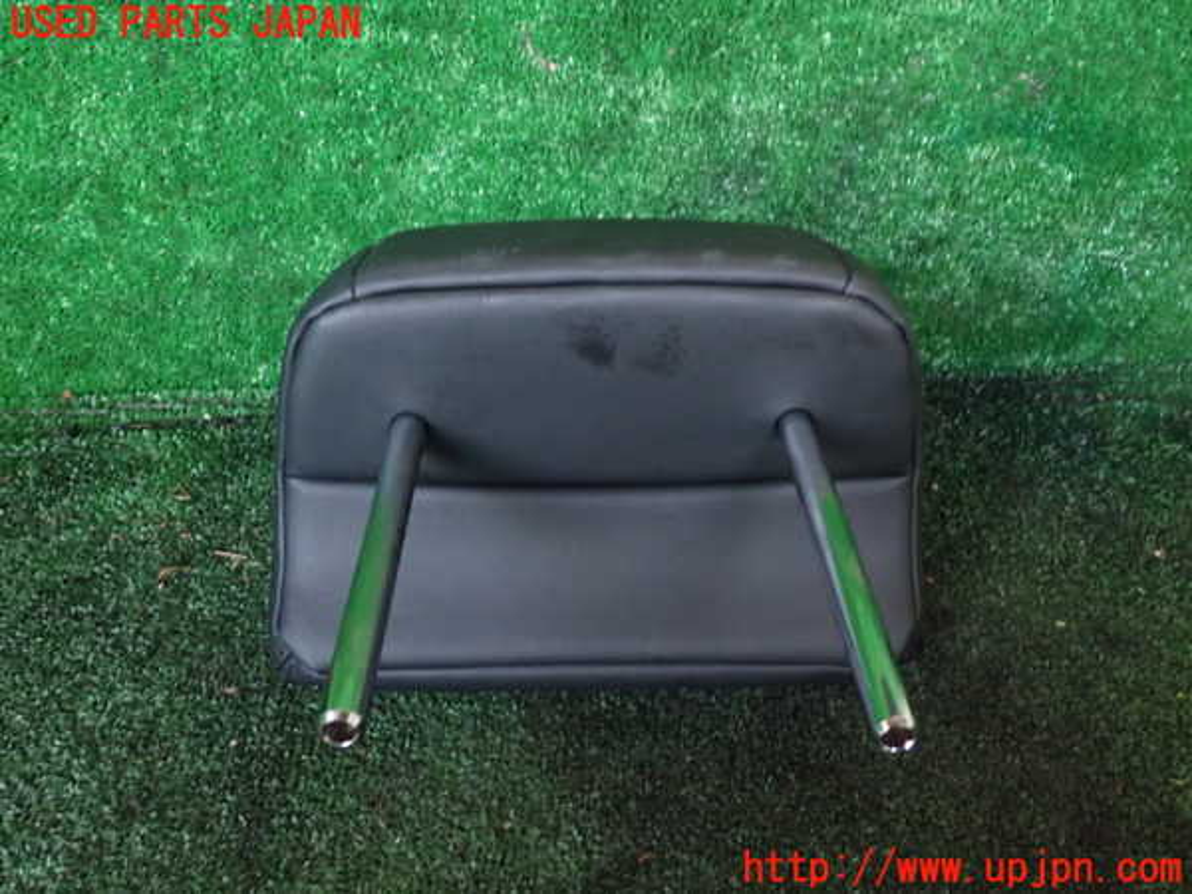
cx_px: 596
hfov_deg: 60.0
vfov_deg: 46.8
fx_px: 1033
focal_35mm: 30
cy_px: 447
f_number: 2.3
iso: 800
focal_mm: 5.4
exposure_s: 1/13
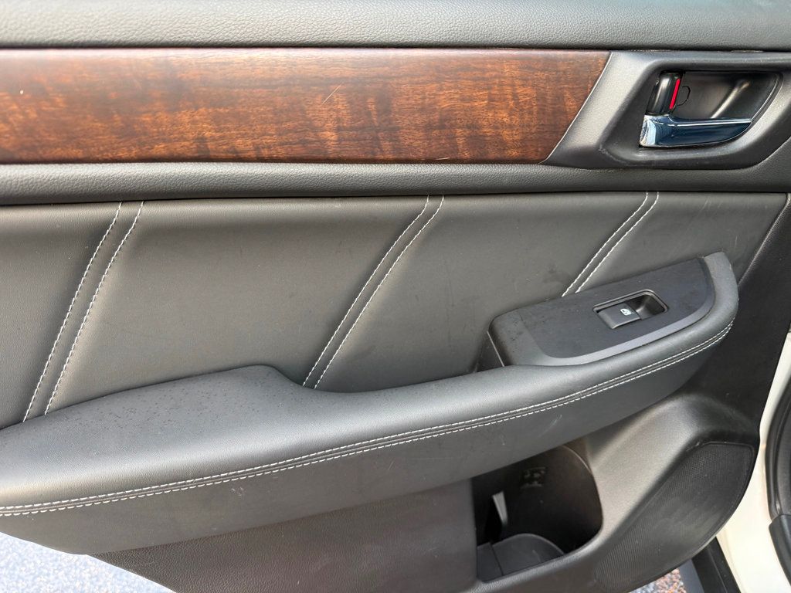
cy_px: 296
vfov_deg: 56.8
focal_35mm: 24
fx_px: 548
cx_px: 396
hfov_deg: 71.6
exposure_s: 1/112
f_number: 1.78
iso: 200
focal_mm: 6.76
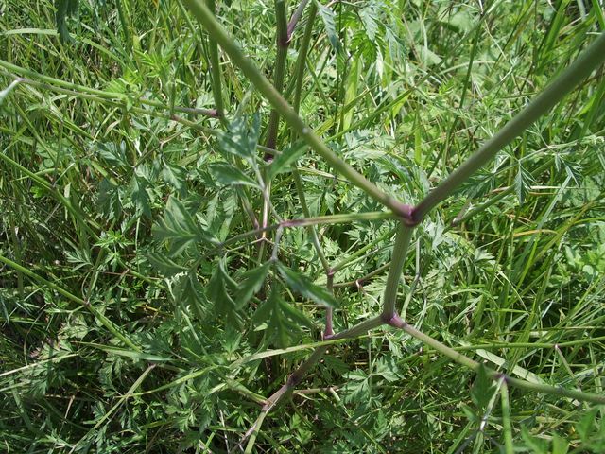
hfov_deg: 52.6
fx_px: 612
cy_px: 227
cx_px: 302
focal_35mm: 35
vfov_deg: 40.7
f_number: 4.3
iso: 50
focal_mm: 5.8
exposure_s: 1/250
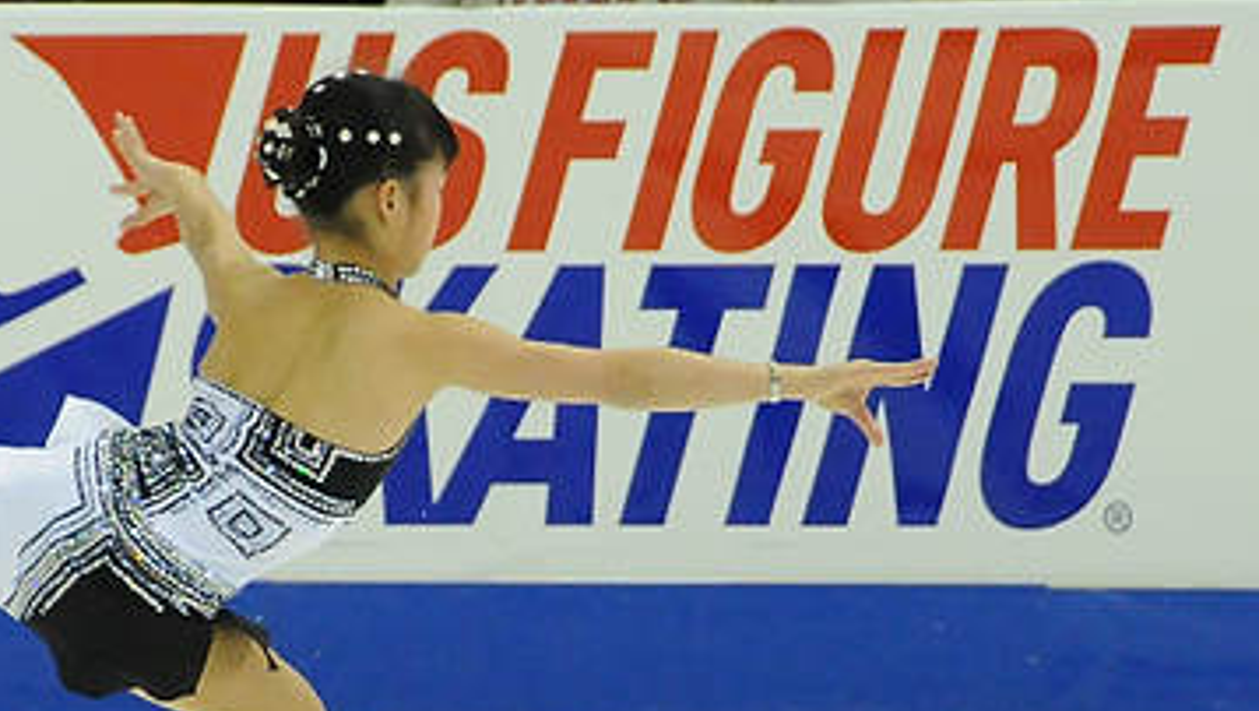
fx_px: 17573
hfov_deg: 4.1
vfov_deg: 2.3
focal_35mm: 526
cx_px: 207
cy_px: 484
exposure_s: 1/800
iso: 3200
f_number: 5.6
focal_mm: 150
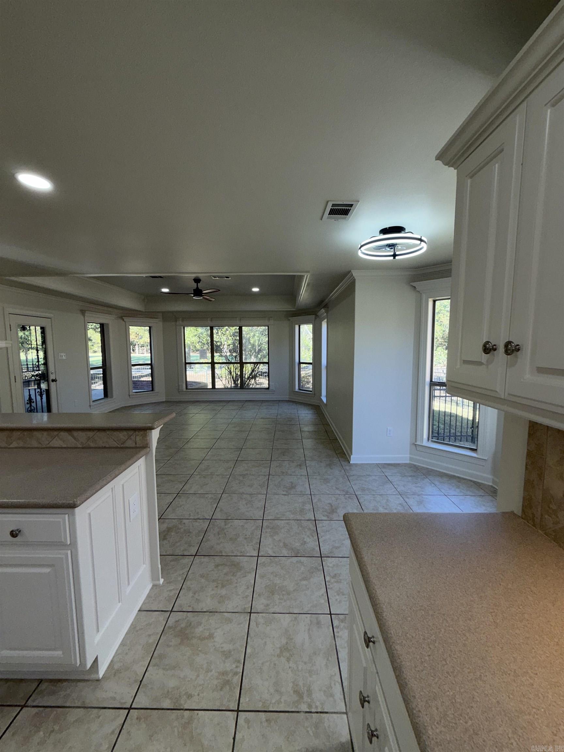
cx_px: 282
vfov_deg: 102.1
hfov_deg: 85.7
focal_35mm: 14
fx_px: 304
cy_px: 376
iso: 40
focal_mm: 2.22
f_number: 2.2
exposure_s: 1/120
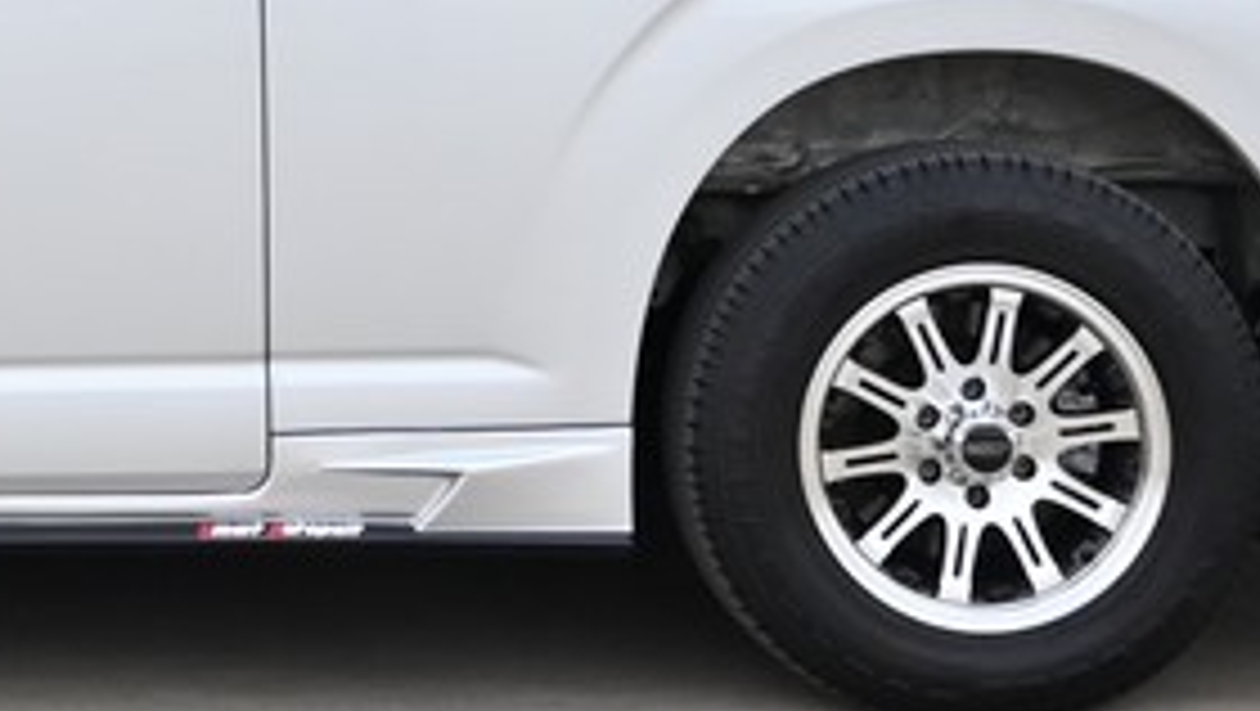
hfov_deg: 13.8
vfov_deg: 8.0
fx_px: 4948
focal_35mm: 148
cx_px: -468
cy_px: -376
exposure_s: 1/3000
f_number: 4.8
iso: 560
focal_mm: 24
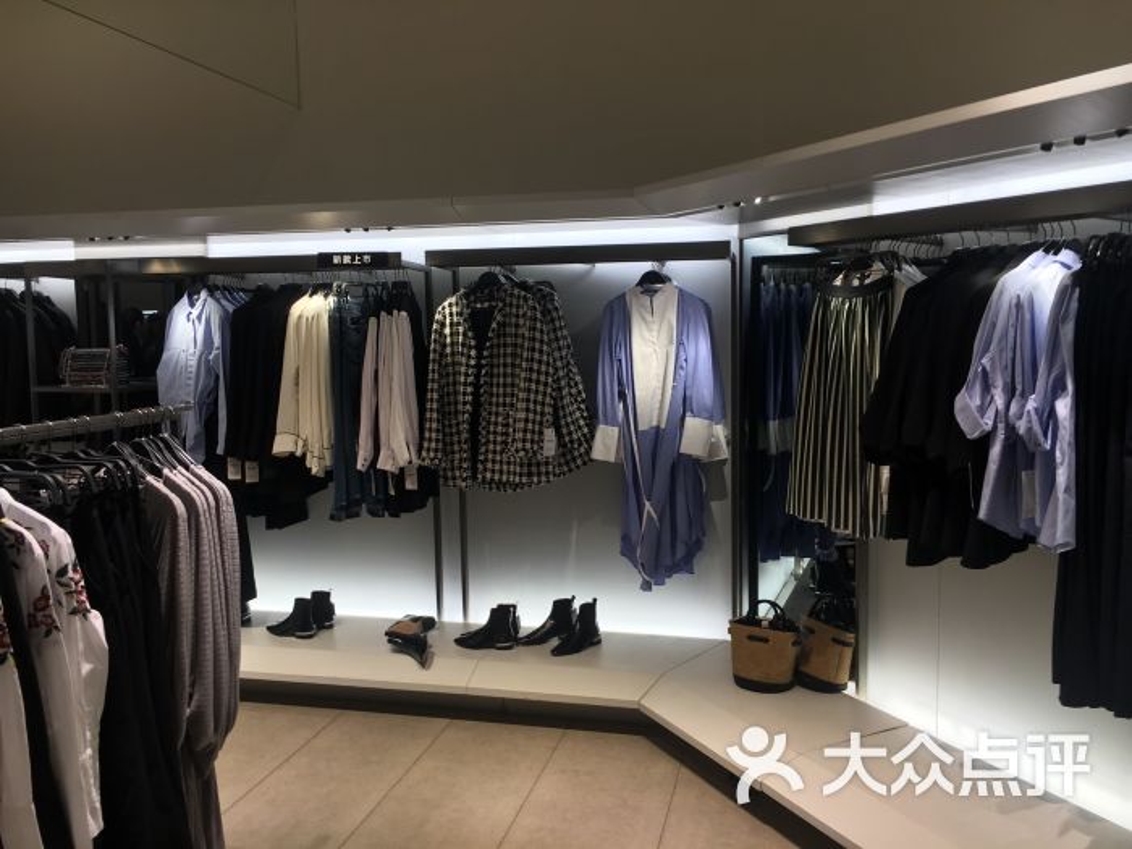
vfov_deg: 48.2
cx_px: 566
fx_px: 948
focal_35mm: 29
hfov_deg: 61.7
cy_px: 424
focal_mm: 4.15
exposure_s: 1/50
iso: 25
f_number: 2.2
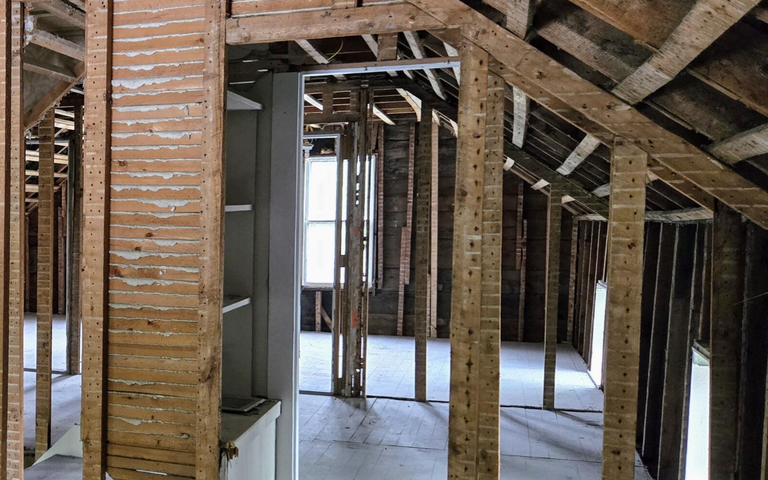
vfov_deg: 28.0
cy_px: 253
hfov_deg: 39.6
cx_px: 46
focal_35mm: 46
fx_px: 963
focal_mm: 5.4
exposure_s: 1/60
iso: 1000
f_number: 1.8
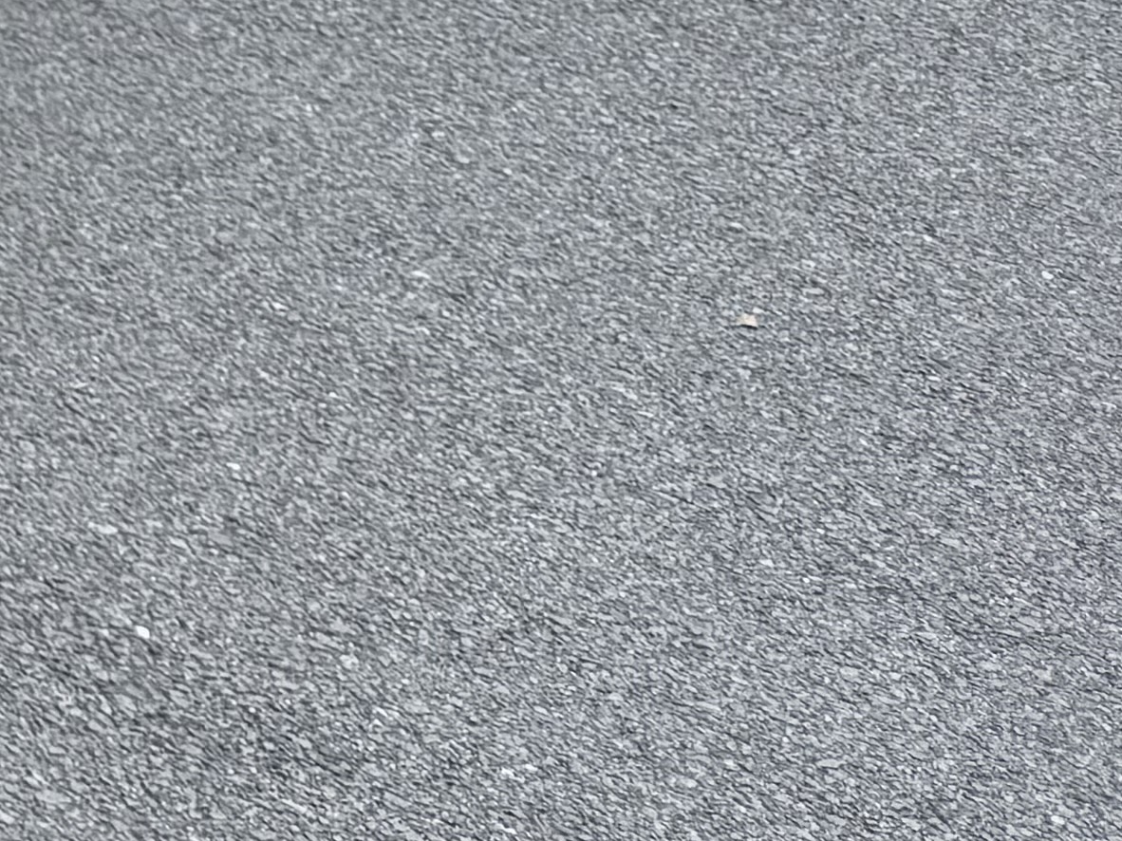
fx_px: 3759
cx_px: -1337
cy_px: -858
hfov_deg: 13.6
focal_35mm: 116
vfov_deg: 11.5
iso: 80
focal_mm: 6.76
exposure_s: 1/2105
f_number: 1.78
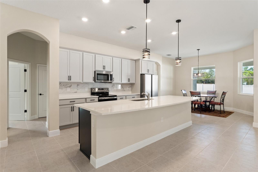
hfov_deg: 85.4
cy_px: 86
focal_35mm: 20
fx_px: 140
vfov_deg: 63.2
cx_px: 129
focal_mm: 13
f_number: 8
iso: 400
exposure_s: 1/10
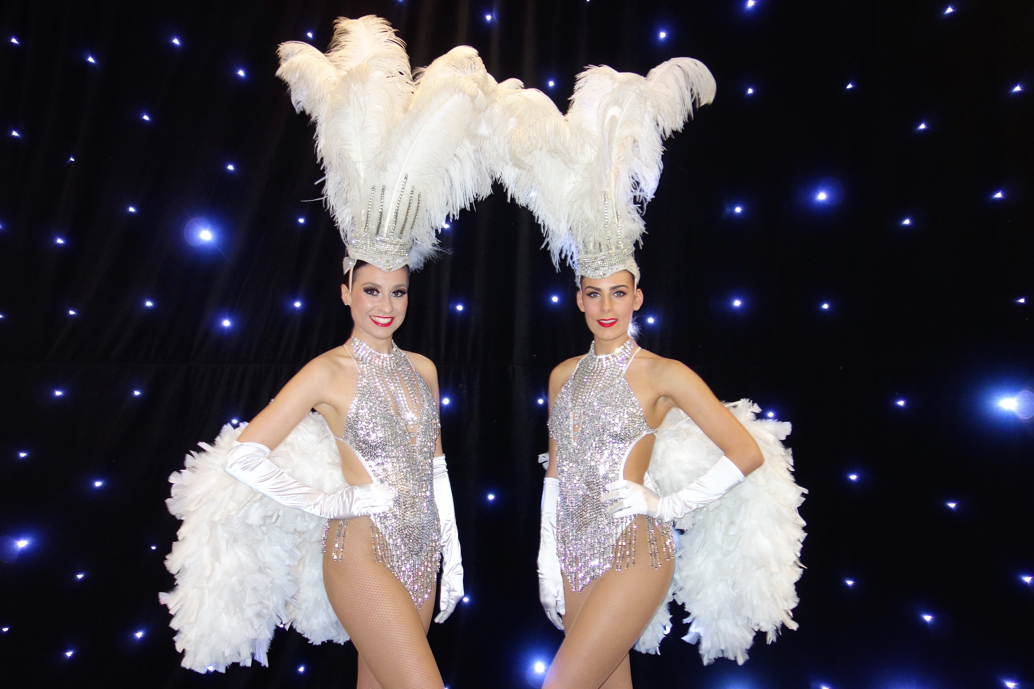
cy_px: 344
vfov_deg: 46.4
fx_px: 804
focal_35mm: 28
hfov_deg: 65.5
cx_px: 517
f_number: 1.8
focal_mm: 10.4
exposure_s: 1/30
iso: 250
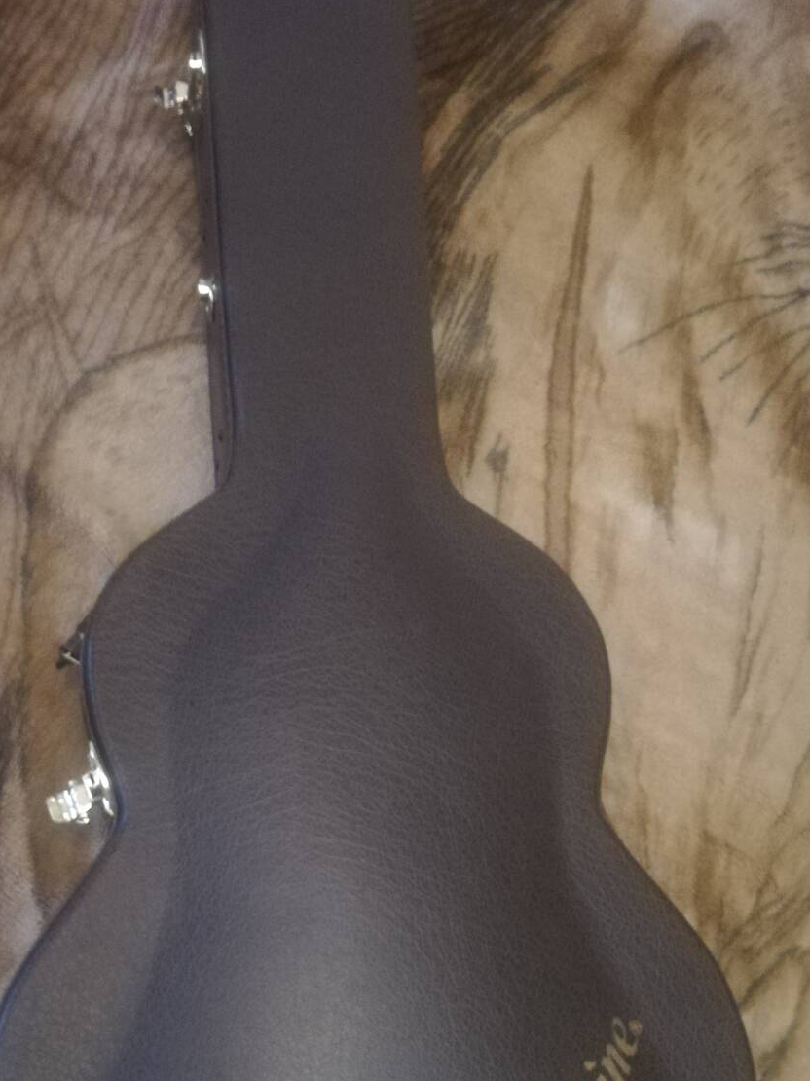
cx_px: 332
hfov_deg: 35.8
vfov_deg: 46.3
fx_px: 1248
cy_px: 695
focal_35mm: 40
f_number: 2.2
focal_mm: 3.81
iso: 1600
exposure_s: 1/16.7
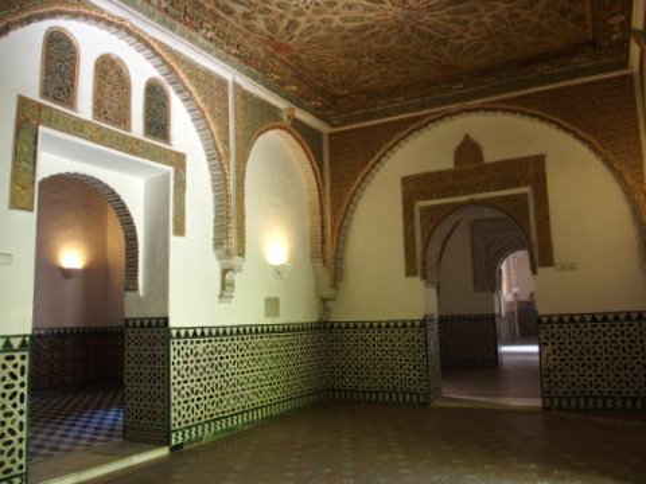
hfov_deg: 63.4
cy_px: 242
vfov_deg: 49.7
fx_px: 523
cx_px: 323
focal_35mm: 28
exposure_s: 1/30
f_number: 2.8
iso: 640
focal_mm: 6
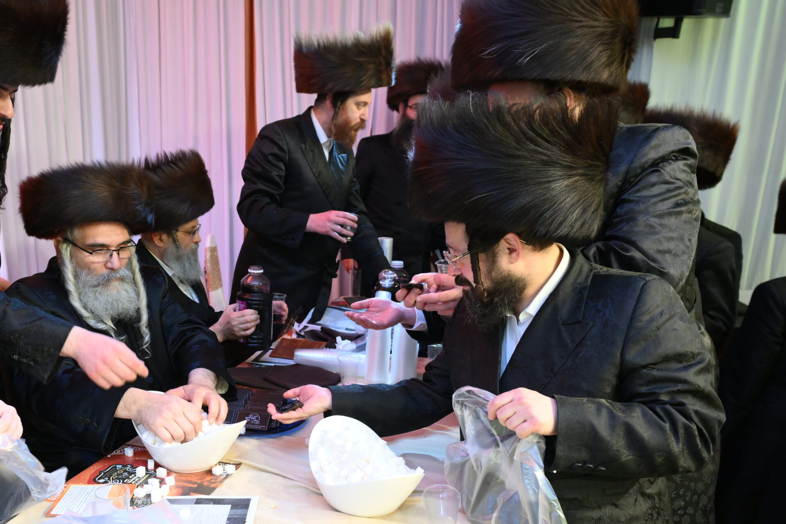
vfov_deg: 40.7
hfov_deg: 57.4
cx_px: 262
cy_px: 337
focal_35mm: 32
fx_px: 699
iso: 3200
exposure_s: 1/100
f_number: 4
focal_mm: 24
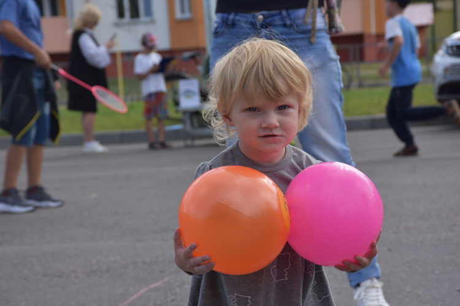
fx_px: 1342
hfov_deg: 19.5
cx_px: 230
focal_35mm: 105
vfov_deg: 13.0
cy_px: 153
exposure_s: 1/500
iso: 280
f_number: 8
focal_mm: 70
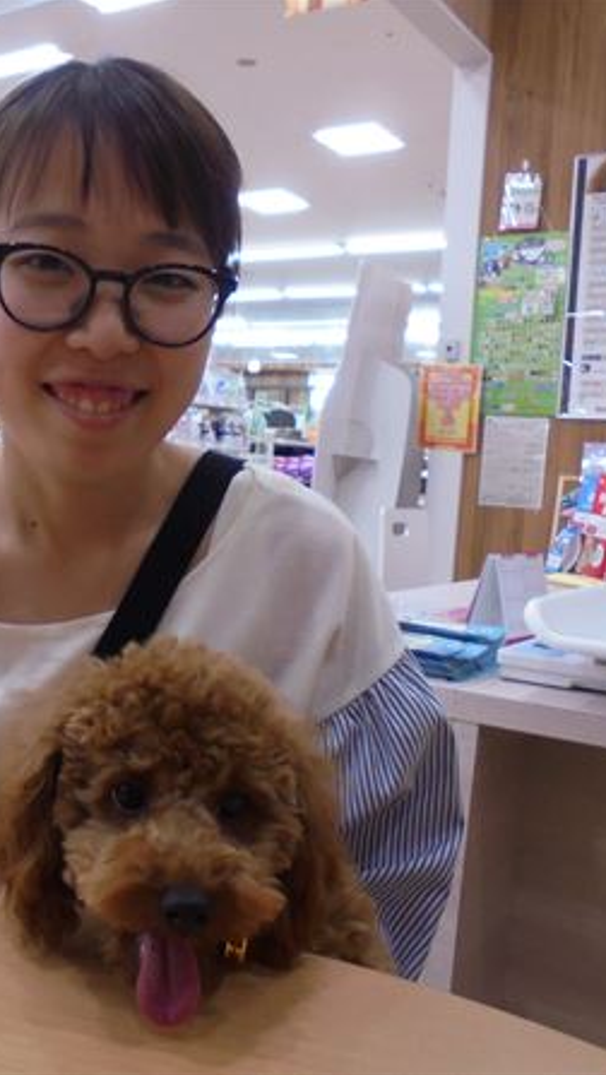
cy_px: 536
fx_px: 1084
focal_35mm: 38
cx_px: 53
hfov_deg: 29.8
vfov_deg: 52.8
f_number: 3.5
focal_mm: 4.6
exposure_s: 1/30
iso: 250
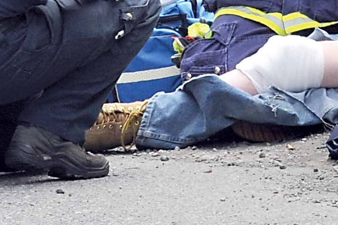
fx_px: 6600
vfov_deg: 2.0
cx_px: 832
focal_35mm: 703
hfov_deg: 2.9
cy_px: -63
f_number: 13
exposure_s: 1/640
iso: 800
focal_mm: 120
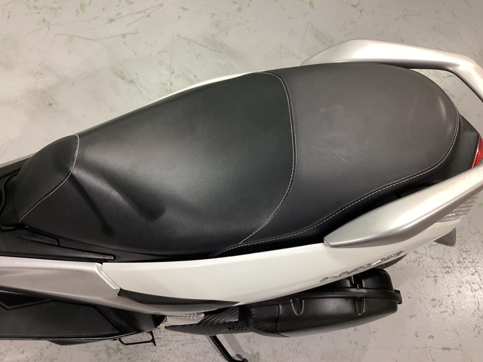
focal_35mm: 31
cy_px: 181
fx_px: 433
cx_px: 242
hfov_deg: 58.4
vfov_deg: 45.4
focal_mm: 3.3
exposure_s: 1/60
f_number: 2.4
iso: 125
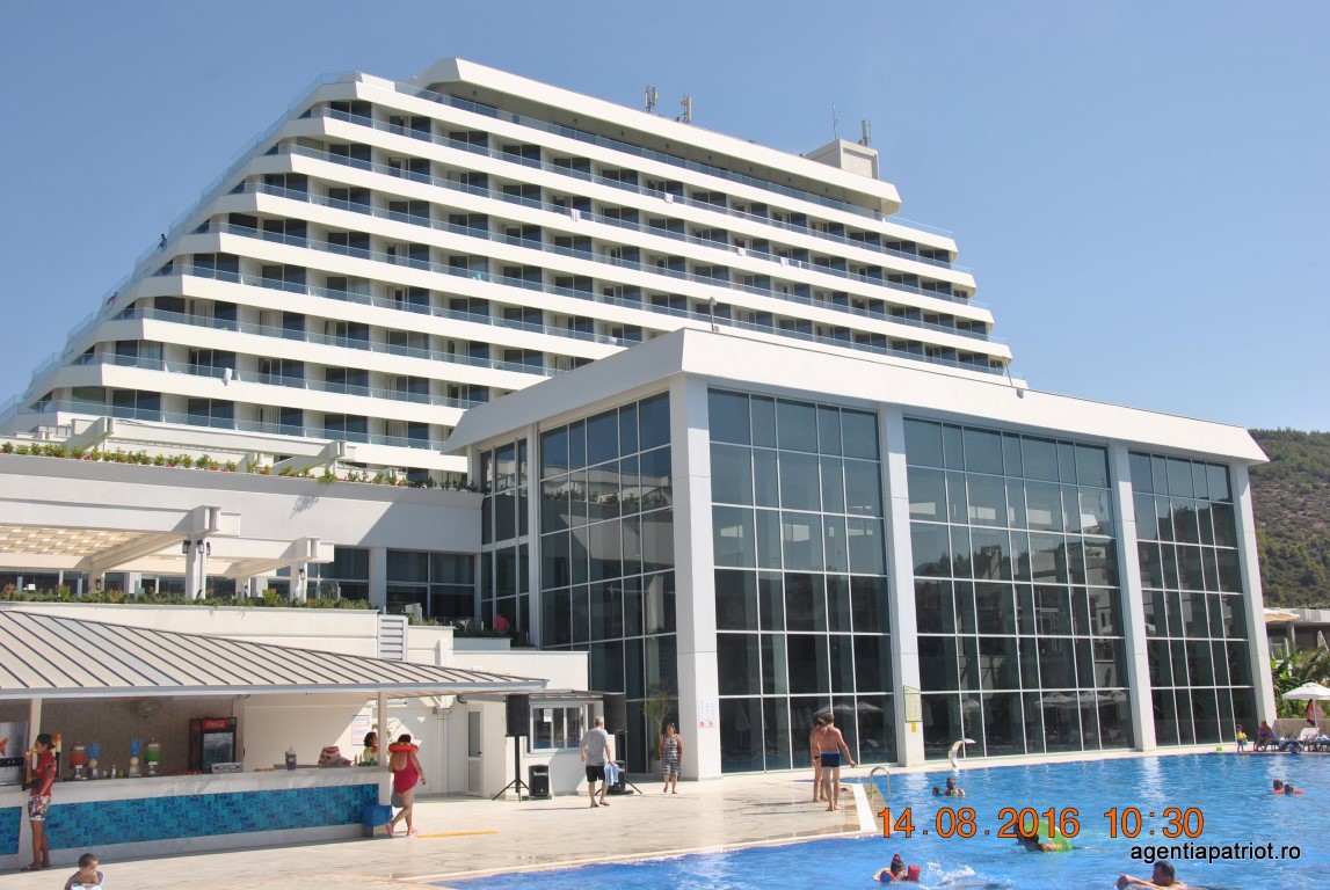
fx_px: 1332
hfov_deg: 53.1
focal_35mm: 36
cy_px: 445
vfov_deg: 37.0
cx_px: 665
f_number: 8
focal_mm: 24
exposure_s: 1/250
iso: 100
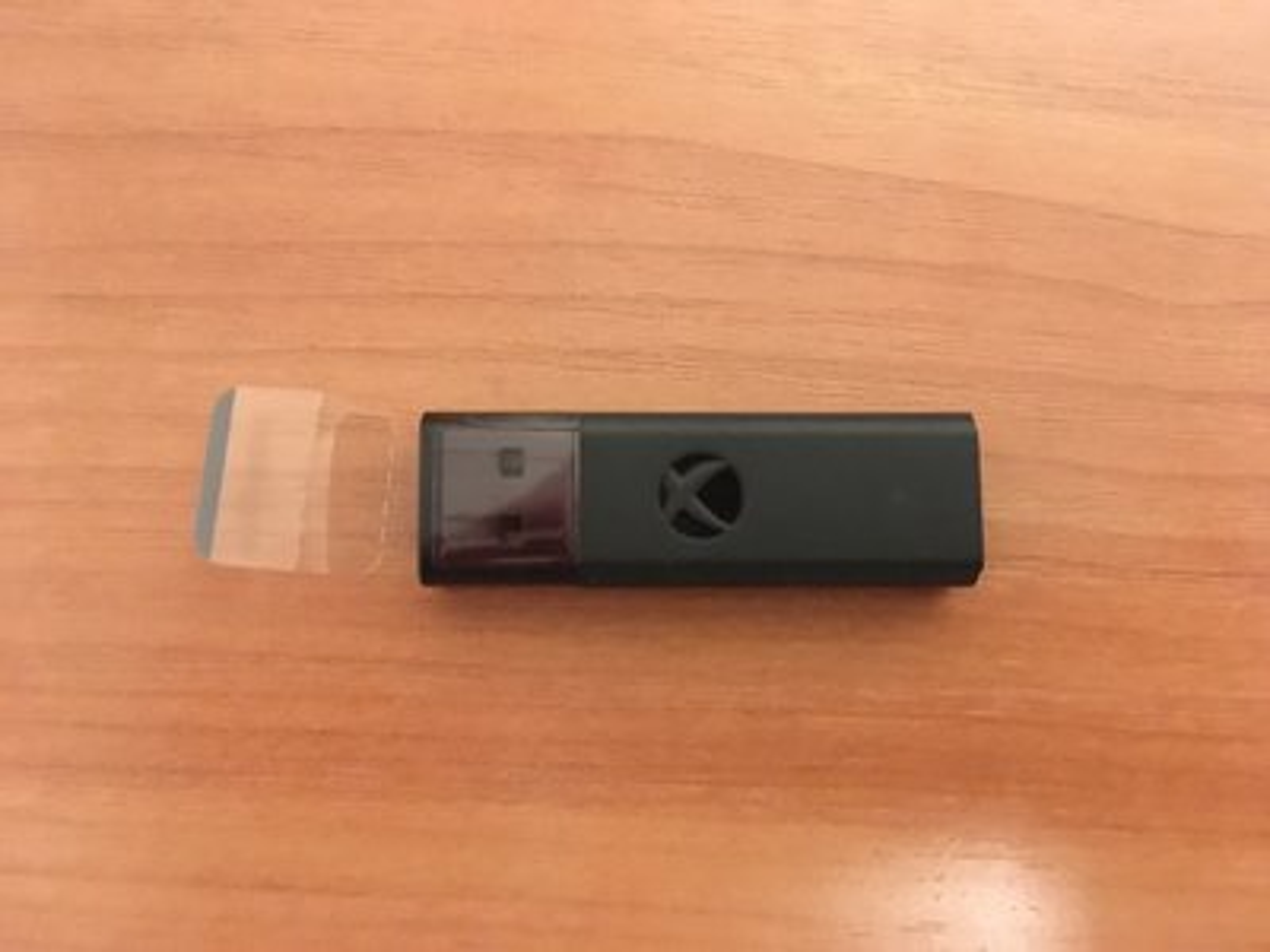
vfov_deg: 48.2
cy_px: 476
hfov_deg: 61.7
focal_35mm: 29
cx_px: 635
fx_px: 1064
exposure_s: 1/17
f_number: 2.2
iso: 2000
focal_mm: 4.15
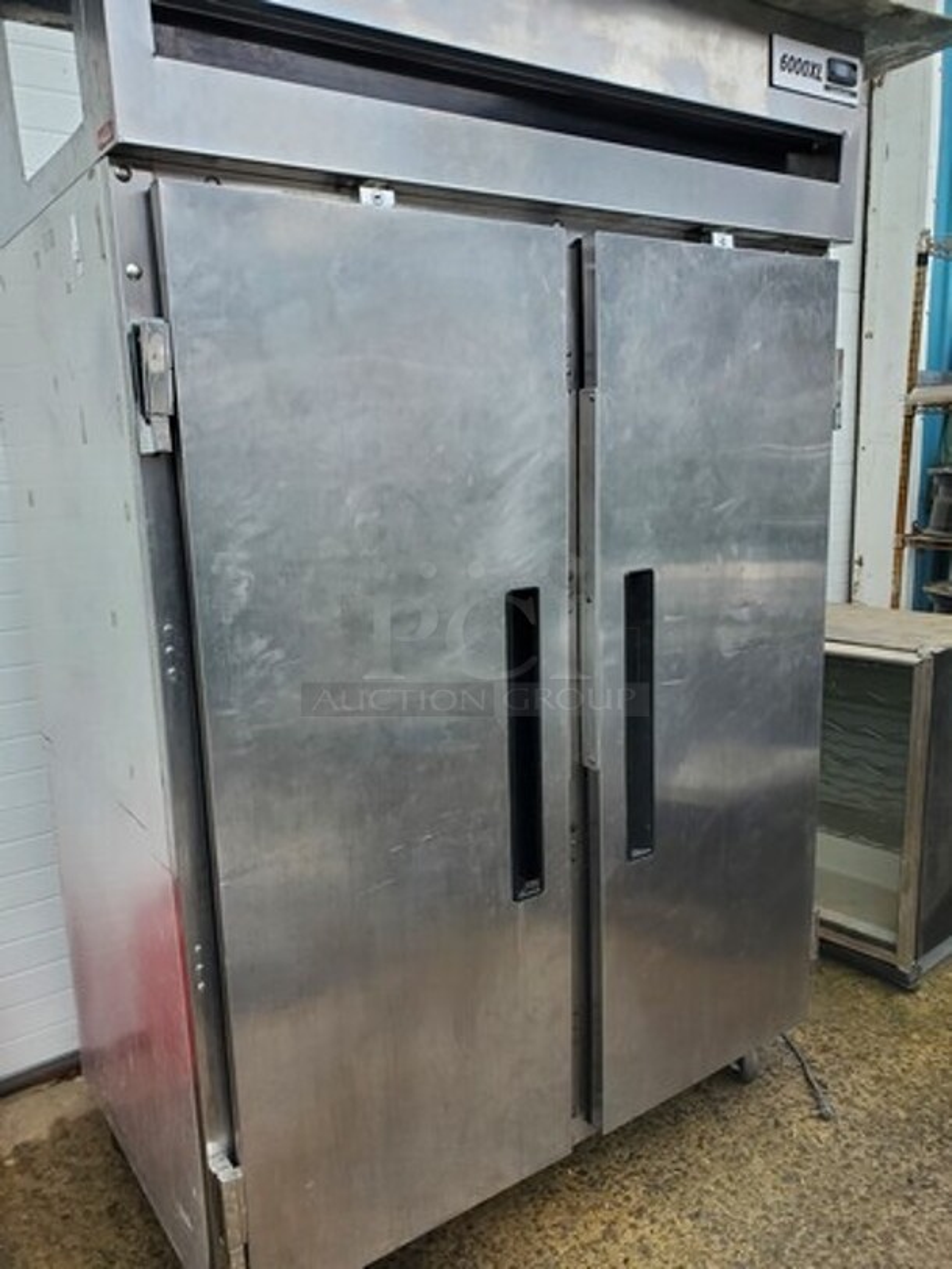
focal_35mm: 26
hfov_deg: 53.1
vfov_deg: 67.3
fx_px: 953
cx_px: 476
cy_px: 634
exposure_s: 1/120
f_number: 2.4
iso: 64
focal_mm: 4.3
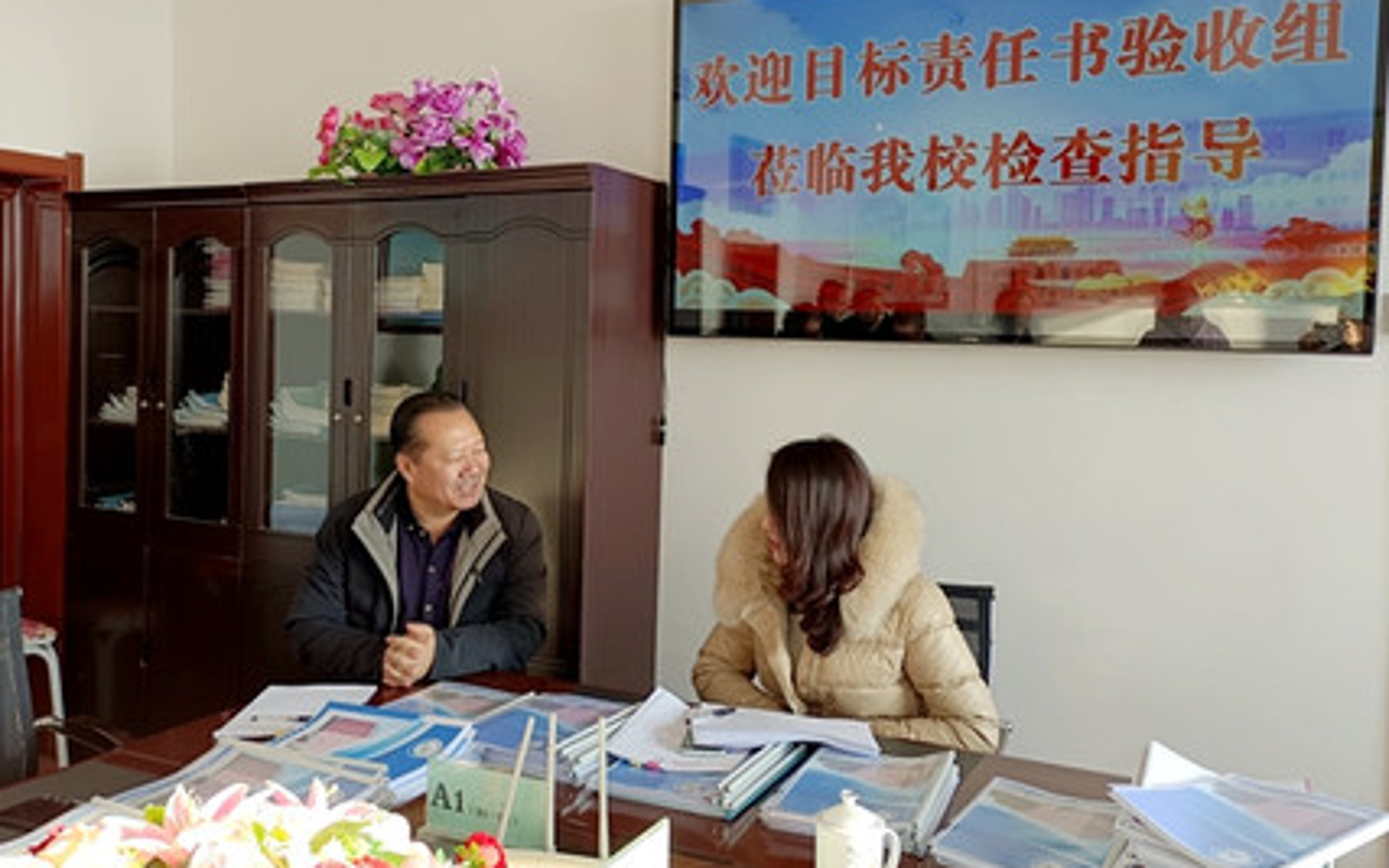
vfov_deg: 40.6
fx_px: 1174
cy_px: 388
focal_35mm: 31
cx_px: 667
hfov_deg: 61.2
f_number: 1.89
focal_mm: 4.71
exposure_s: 1/100
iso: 235
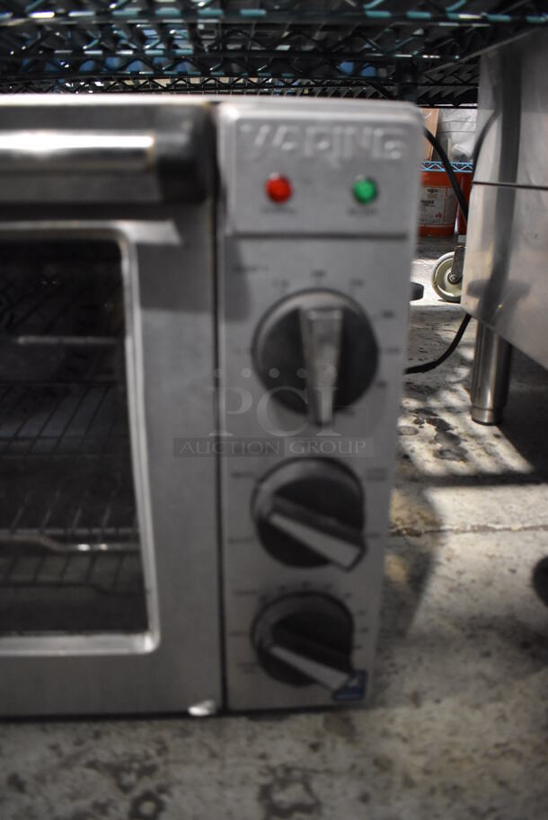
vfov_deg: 67.3
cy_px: 410
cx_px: 274
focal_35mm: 27
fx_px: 616
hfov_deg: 48.0
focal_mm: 18
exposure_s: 1/30
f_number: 3.5
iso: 3200
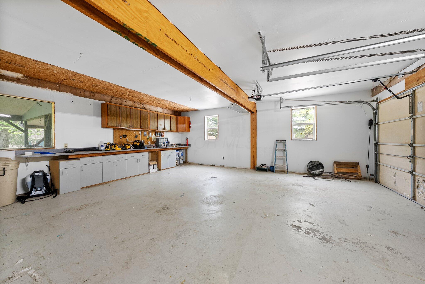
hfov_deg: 108.3
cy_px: 142
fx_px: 154
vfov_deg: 85.5
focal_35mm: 13
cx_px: 212
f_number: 10
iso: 640
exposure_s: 1/4
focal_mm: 13
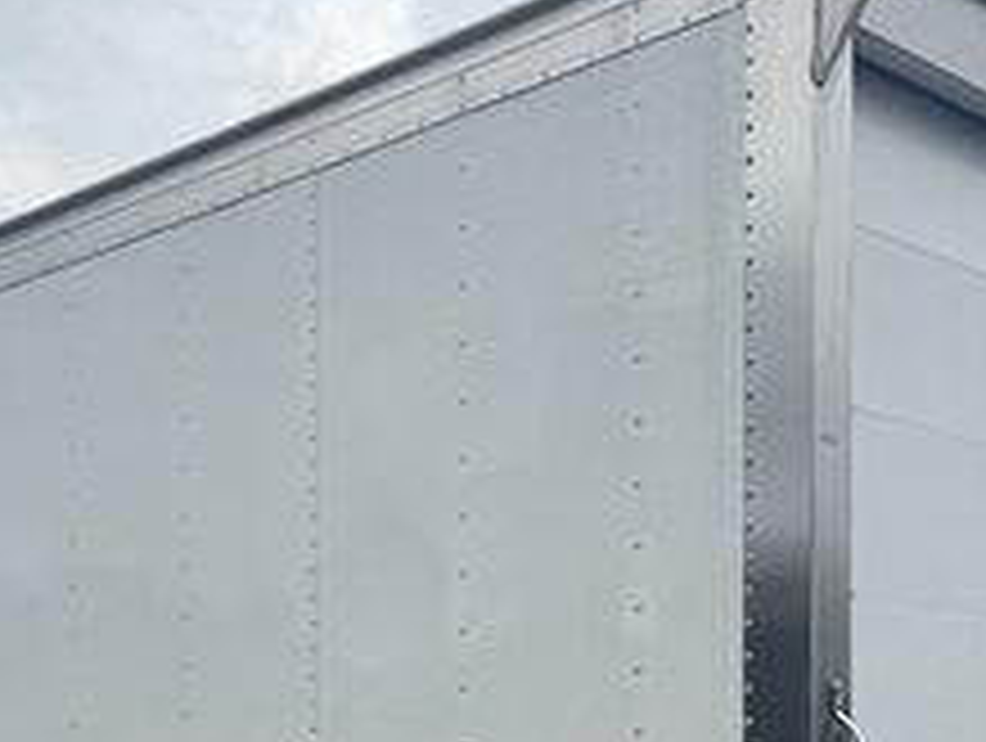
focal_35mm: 70
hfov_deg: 27.7
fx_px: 1997
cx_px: 495
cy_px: 836
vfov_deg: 20.0
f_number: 1.78
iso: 80
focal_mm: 6.76
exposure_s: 1/4049
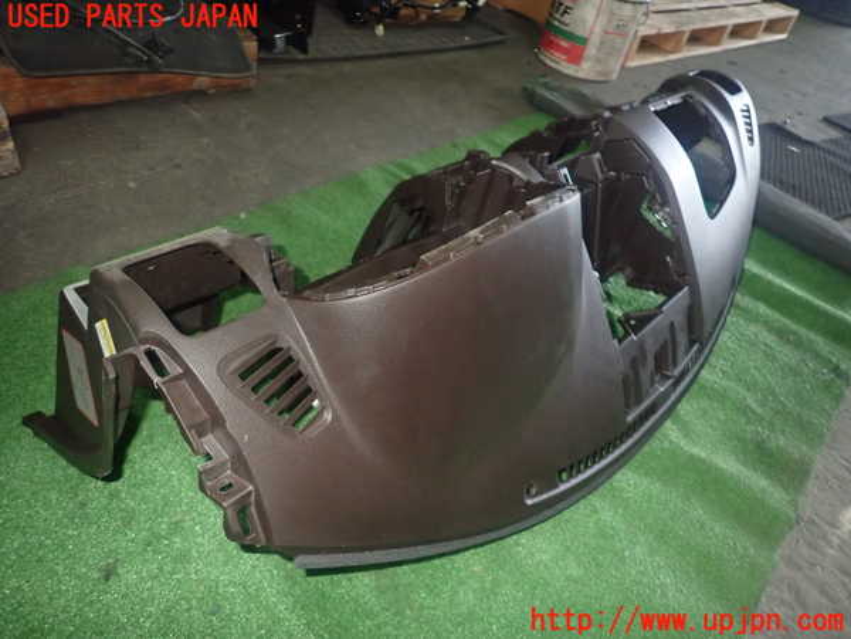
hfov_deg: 69.4
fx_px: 615
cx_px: 426
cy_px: 320
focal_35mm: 25
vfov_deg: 54.9
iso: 640
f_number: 5.6
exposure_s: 1/30
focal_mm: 4.5
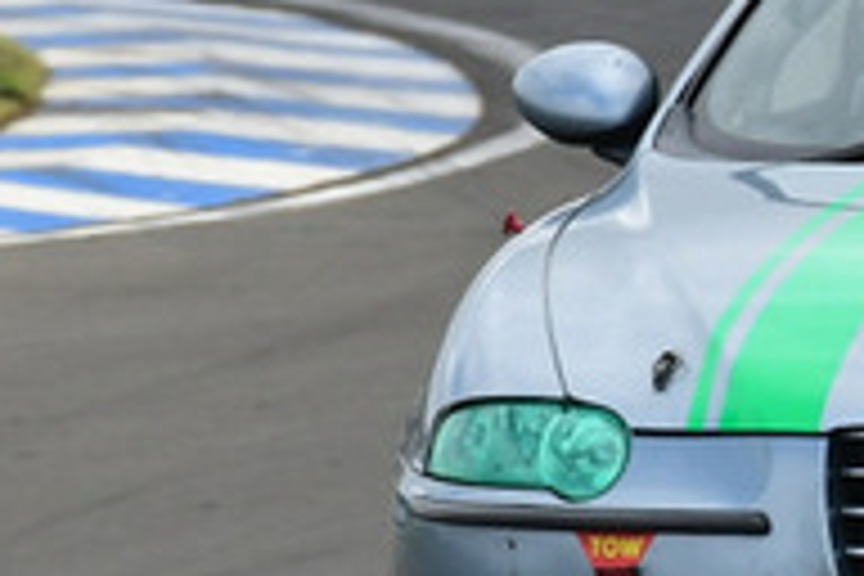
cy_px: -86
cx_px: 1170
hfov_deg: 0.8
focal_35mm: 2624
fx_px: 62971
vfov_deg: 0.5
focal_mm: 420
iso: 500
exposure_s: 1/640
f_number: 10
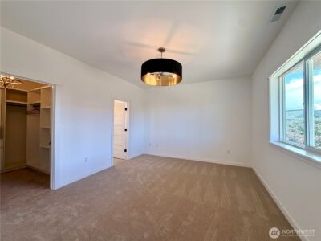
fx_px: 130
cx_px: 160
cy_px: 120
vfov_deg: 85.7
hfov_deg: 102.1
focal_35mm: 14
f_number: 2.2
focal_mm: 2.22
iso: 100
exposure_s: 1/120
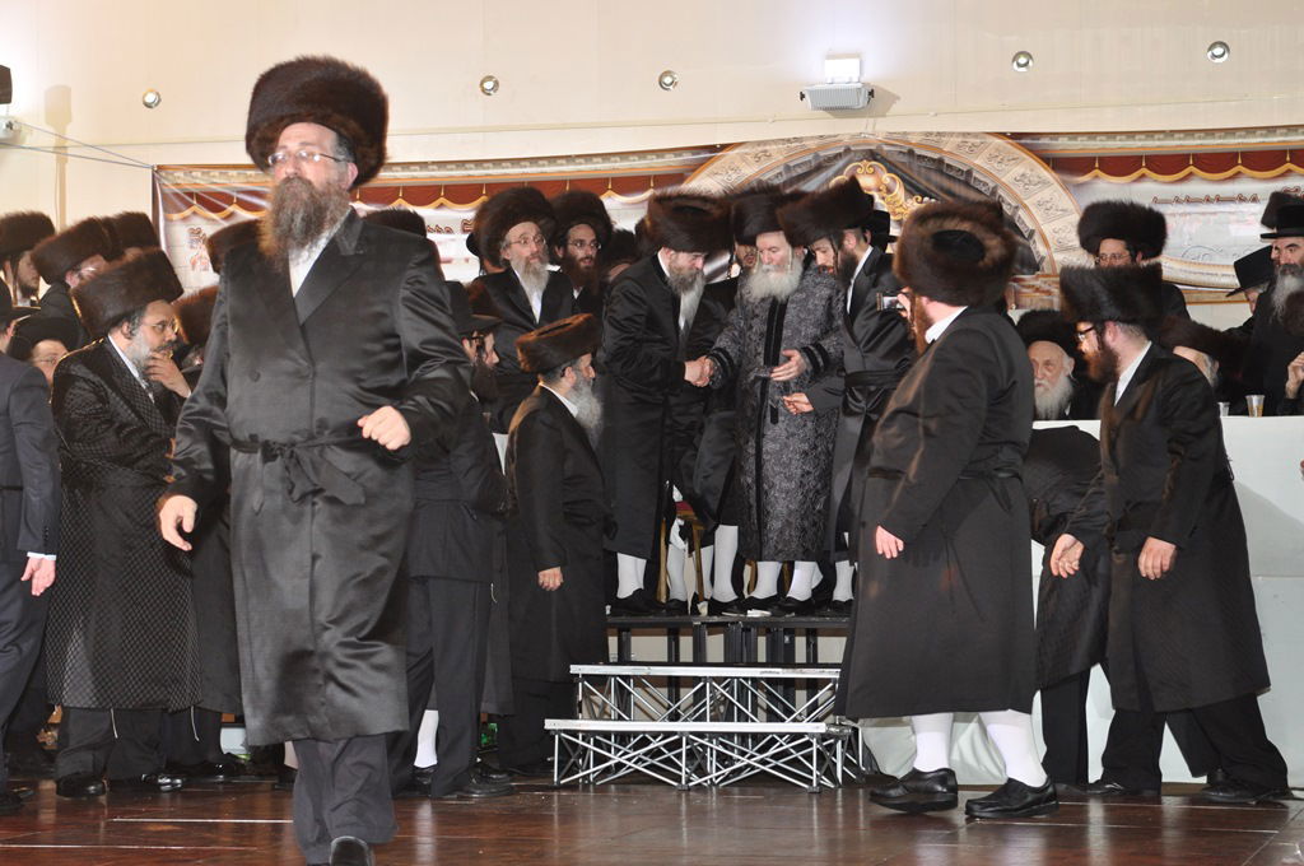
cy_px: 433
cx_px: 652
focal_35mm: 82
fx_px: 2985
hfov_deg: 24.6
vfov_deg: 16.5
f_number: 5.6
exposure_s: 1/60
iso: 640
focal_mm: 55
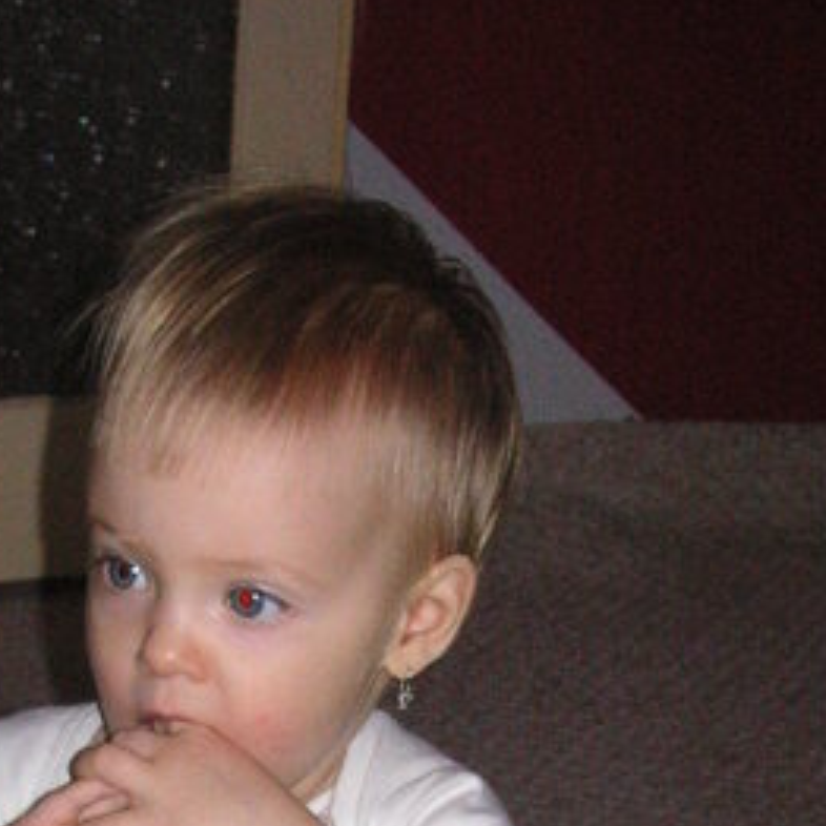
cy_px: 1028
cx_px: 293
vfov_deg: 16.6
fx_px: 2700
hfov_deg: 17.4
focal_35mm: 100
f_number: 2.8
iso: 160
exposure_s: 1/45
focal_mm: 6.1
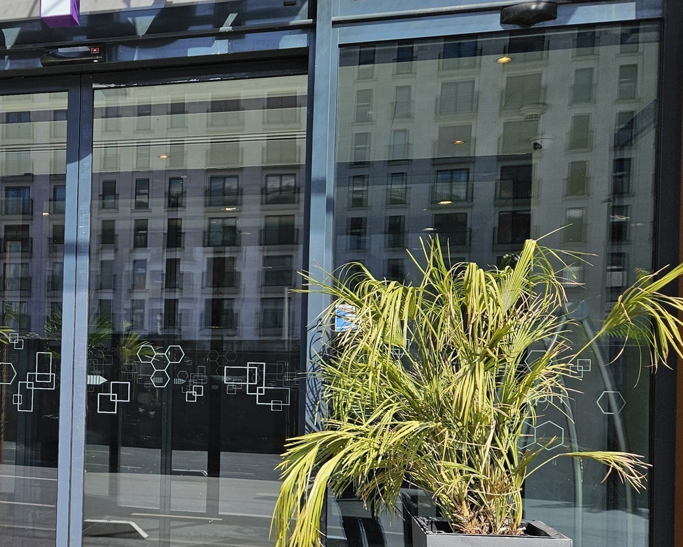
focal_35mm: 44
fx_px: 889
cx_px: 91
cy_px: 344
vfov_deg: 34.0
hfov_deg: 39.5
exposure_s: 1/1265
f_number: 1.8
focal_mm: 5.4
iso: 40
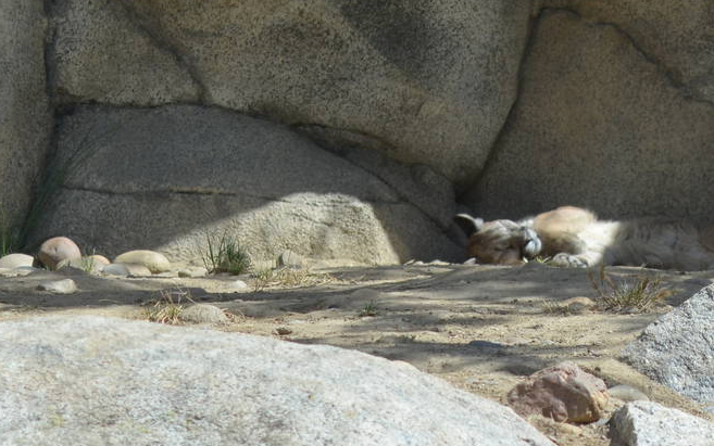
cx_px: 725
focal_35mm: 260
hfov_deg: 8.0
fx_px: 5061
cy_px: -65
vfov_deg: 5.0
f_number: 5.6
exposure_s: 1/640
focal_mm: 70
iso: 200
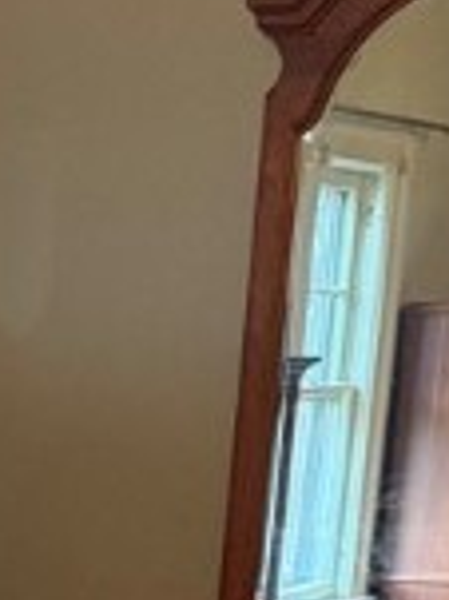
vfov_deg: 14.0
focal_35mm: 122
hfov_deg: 11.7
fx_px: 2113
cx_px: -207
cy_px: 1136
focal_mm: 6.76
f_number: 1.78
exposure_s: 1/120
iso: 250
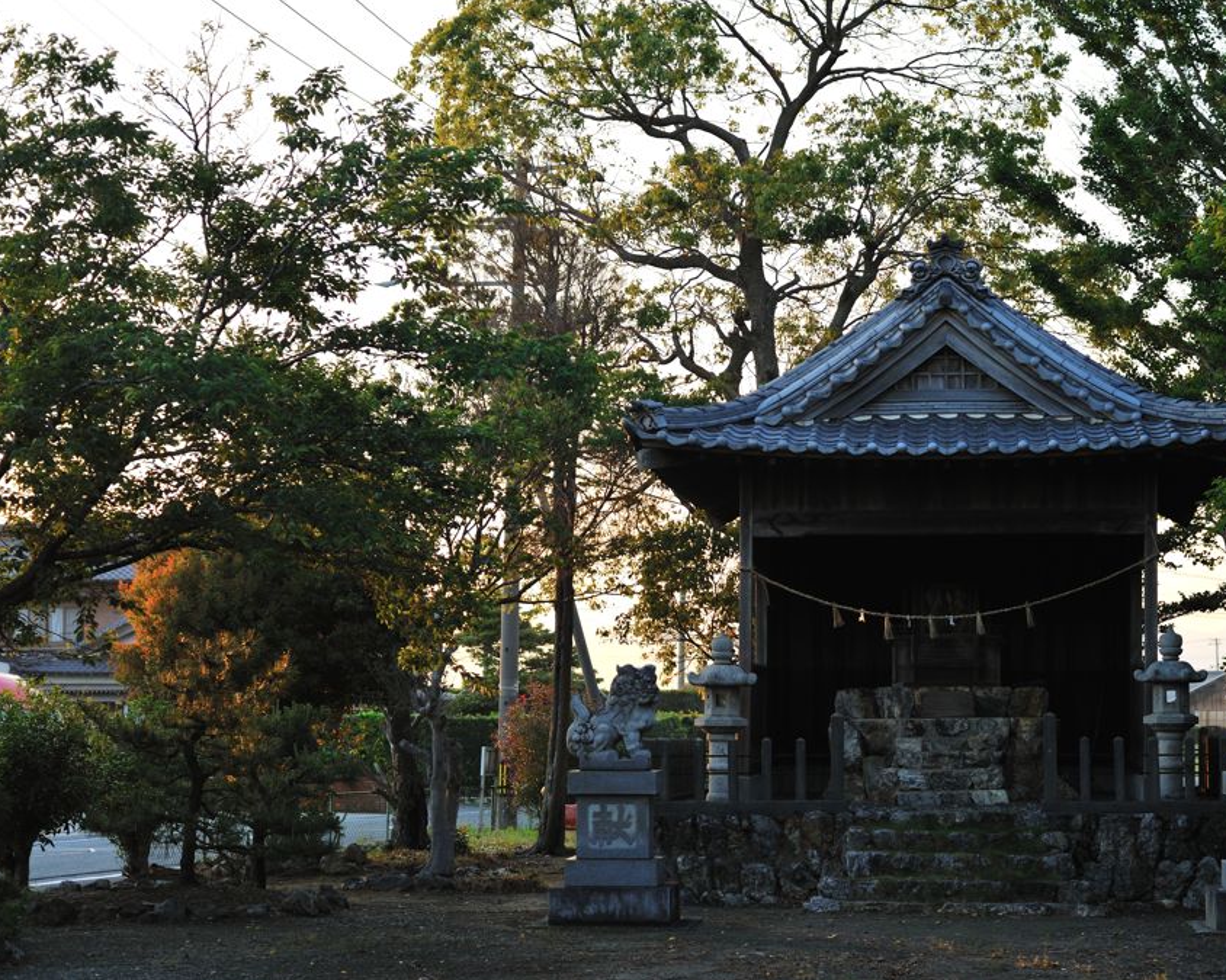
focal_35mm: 66
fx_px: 2395
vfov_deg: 23.1
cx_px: 735
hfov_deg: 28.7
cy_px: 491
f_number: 4
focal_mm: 58
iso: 200
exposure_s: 1/200
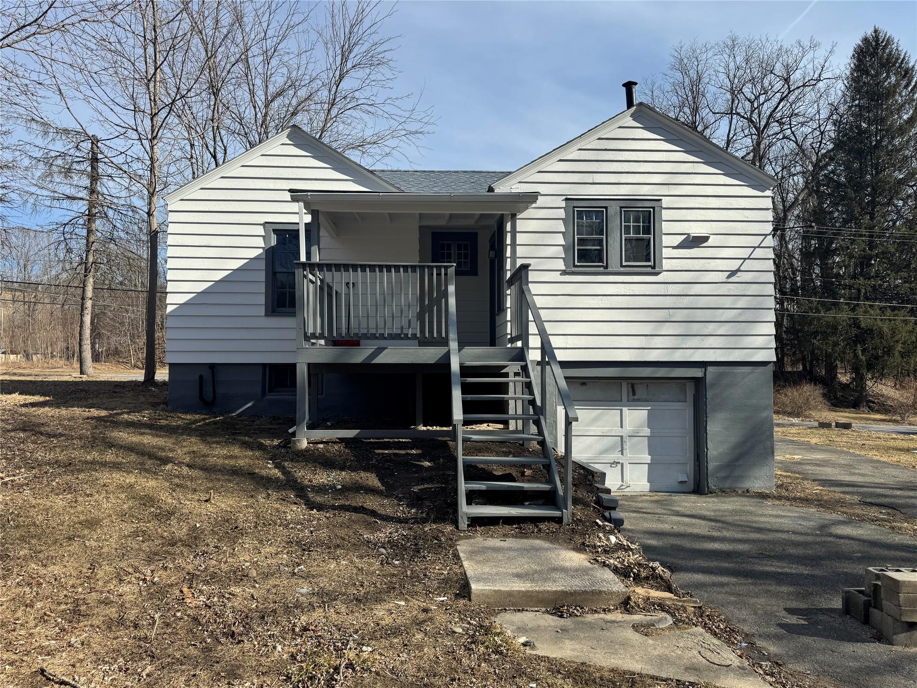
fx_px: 636
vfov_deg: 56.8
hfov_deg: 71.6
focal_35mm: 24
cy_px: 344
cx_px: 458
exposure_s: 1/4310
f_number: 1.78
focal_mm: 6.76
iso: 80
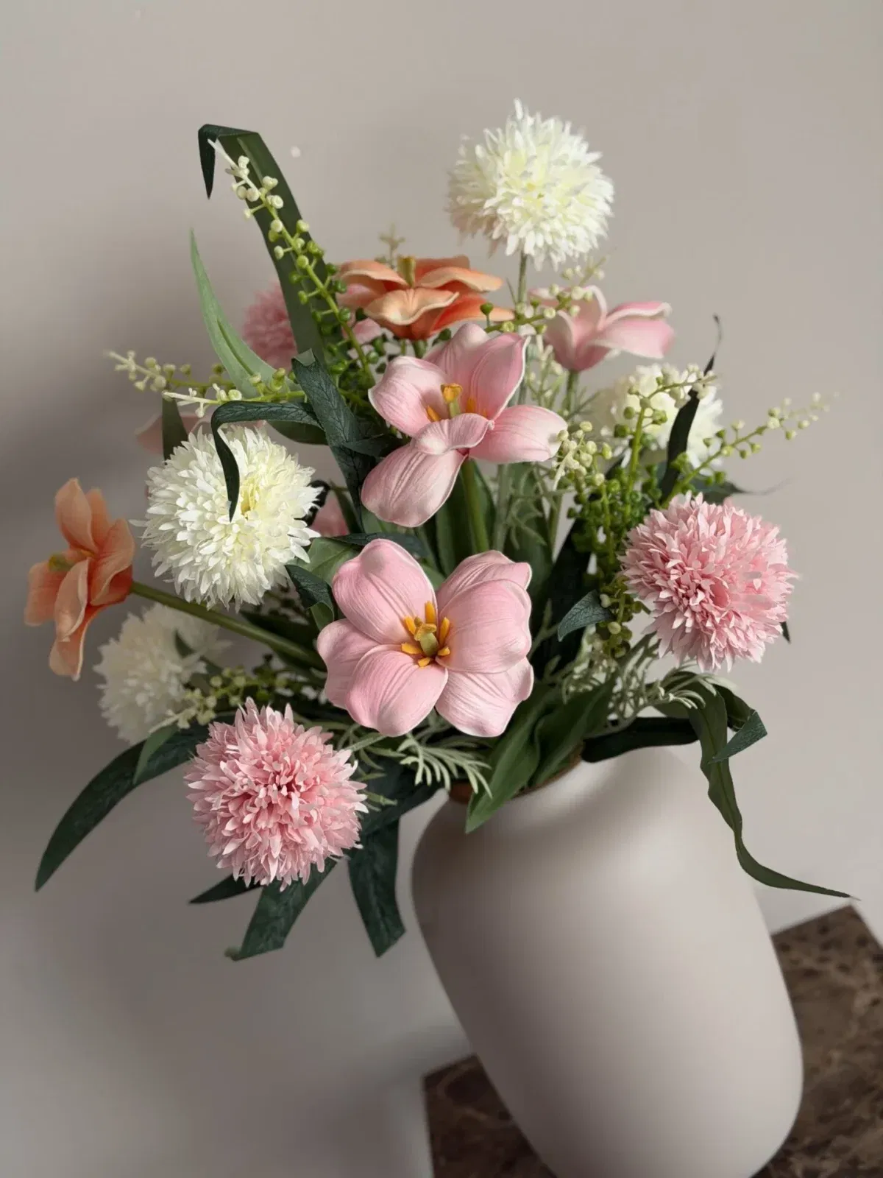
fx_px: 1633
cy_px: 589
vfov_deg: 39.7
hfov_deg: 30.3
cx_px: 442
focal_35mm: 48
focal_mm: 6.76
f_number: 1.78
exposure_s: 1/75
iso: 100
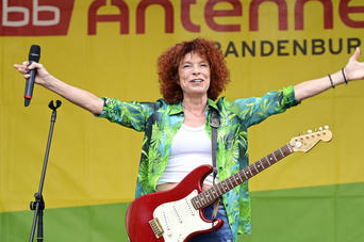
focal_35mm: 153
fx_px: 1545
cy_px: 138
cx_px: 194
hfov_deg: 13.4
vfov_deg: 8.9
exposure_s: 1/200
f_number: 4
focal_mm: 116
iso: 200
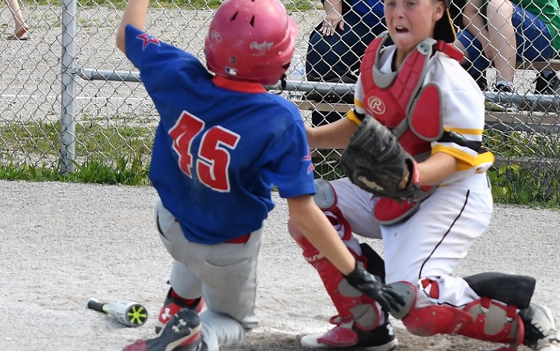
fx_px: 2458
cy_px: 165
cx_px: 329
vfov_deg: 8.2
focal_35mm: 161
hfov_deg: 13.0
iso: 640
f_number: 6.3
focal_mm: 80
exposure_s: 1/1000
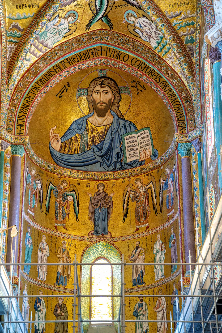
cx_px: 111
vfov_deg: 27.3
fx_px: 684
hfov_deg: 18.4
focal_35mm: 74
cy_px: 166
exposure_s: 1/160
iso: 6400
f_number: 4
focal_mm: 74
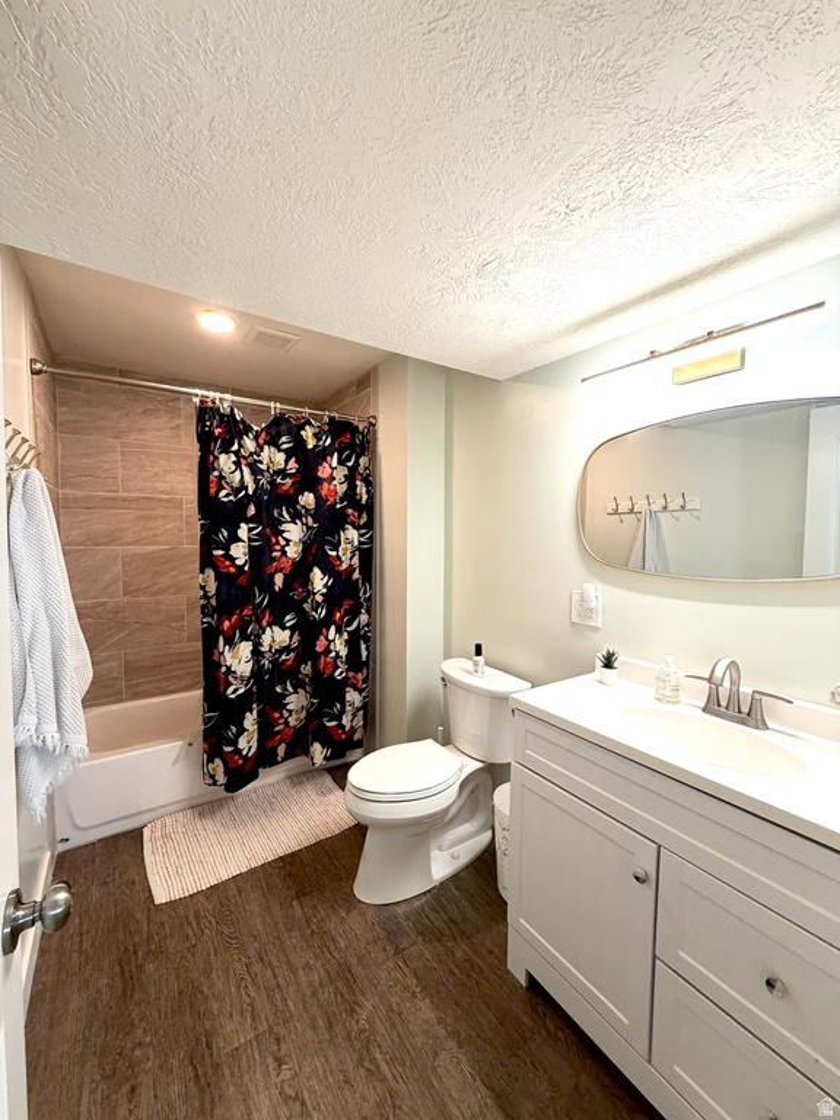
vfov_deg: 102.1
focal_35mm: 14
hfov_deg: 85.7
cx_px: 420
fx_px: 453
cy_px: 560
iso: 200
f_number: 2.2
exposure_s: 1/120
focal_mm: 2.22
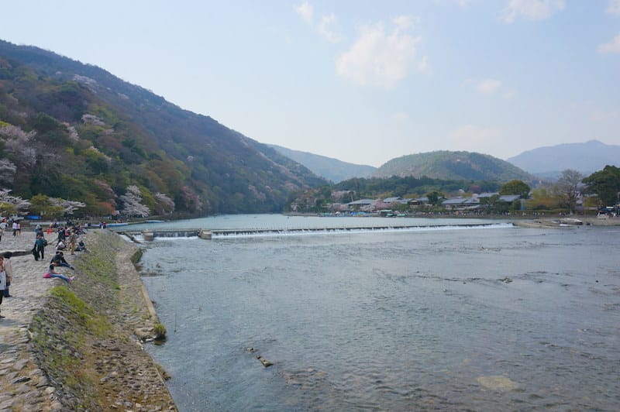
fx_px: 413
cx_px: 310
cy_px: 206
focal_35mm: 24
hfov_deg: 73.8
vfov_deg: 53.1
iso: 100
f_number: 13
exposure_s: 1/160
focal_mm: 16
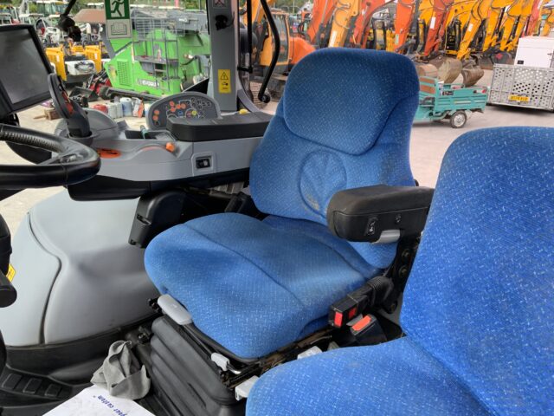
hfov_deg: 61.7
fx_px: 464
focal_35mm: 29
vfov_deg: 48.2
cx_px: 277
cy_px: 208
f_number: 1.8
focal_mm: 3
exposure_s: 1/180
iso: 16
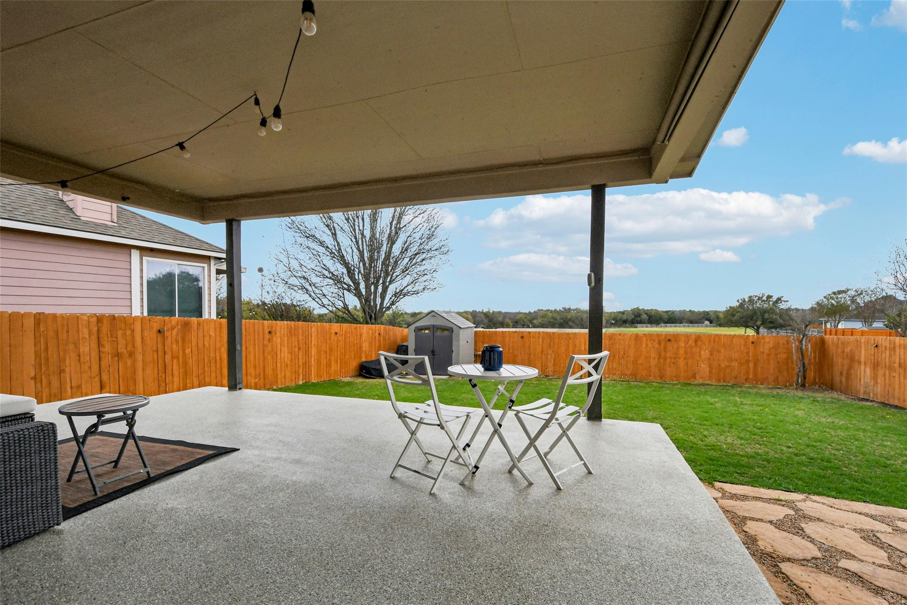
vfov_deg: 77.3
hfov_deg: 100.4
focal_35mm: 15
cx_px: 454
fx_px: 378
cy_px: 302
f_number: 8
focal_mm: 10
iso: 400
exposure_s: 1/1250
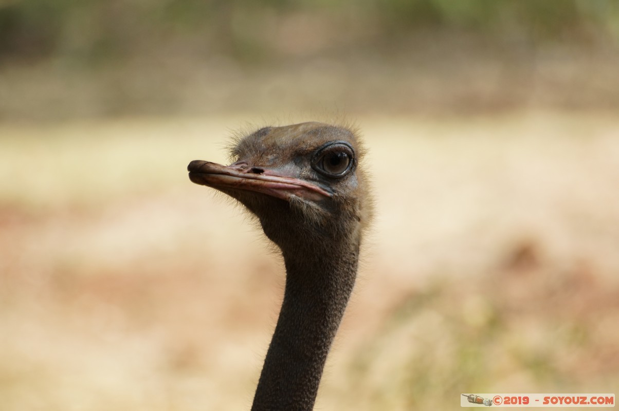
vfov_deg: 3.8
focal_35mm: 357
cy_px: 206
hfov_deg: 5.8
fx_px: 6132
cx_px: 310
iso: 400
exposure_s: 1/500
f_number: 5.6
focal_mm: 238
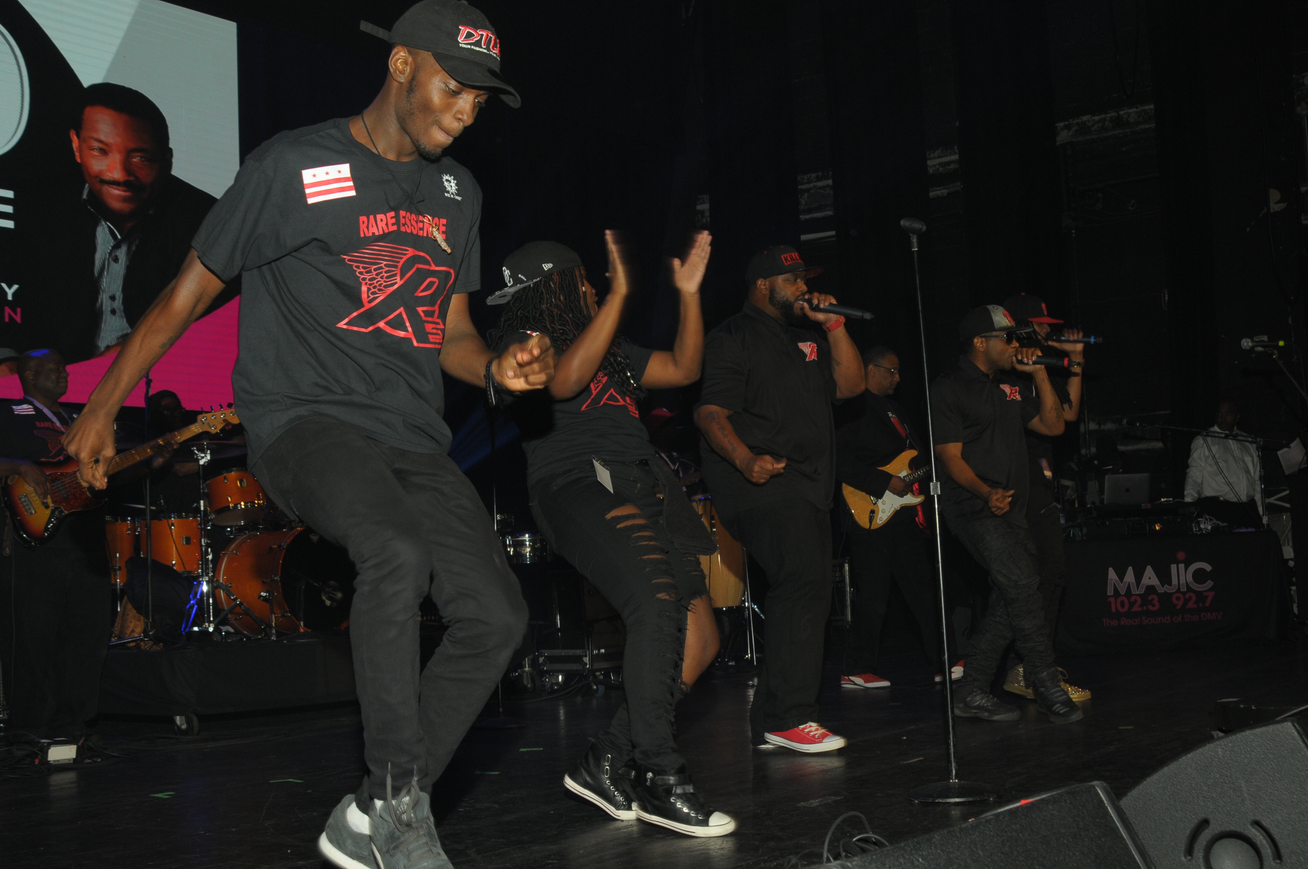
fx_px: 1633
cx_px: 654
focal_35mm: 45
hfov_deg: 43.7
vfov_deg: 29.8
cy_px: 434
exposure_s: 1/60
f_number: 9
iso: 400
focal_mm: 30
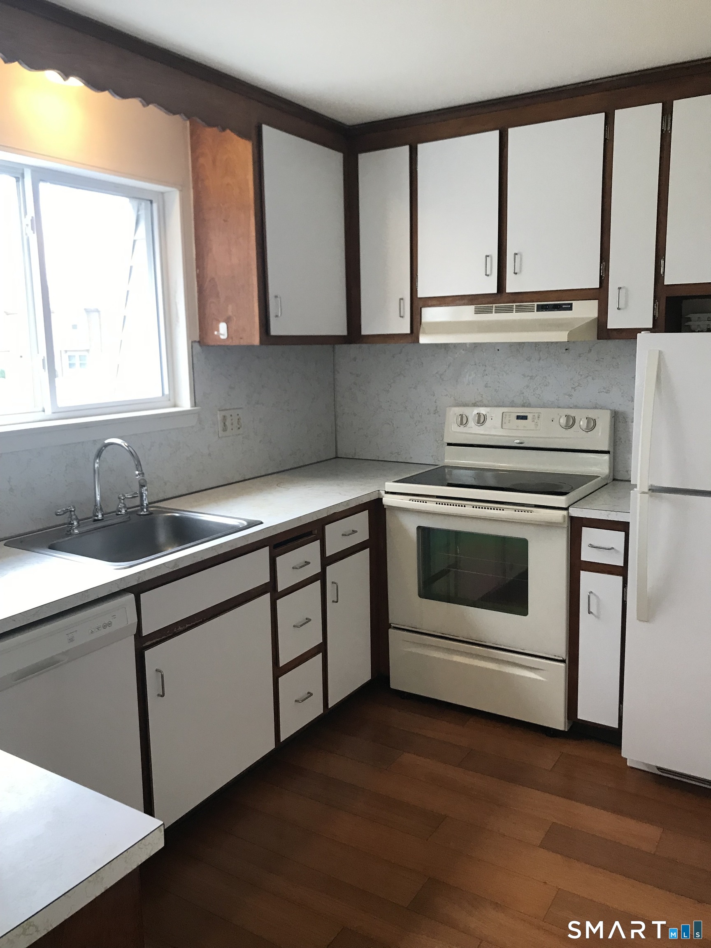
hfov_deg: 49.7
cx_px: 356
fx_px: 767
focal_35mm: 28
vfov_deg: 63.4
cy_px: 474
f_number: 1.8
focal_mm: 3.99
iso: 25
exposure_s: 1/30
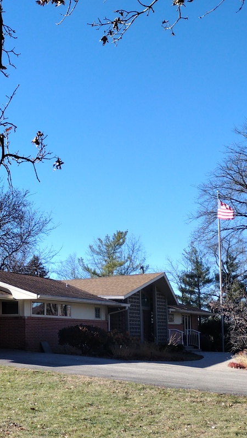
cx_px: -66
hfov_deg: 20.8
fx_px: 617
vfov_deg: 38.8
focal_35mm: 53
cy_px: 283
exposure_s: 1/1282
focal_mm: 4.71
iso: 100
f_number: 1.7
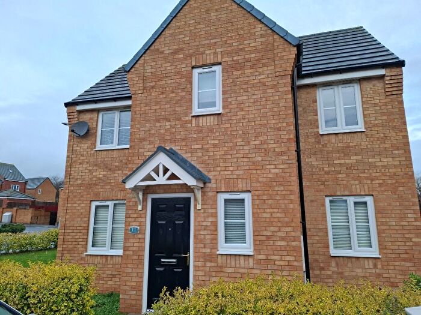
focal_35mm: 23
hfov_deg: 73.9
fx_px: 280
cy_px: 158
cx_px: 210
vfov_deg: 58.9
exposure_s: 1/352
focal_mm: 5.54
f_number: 1.8
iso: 50
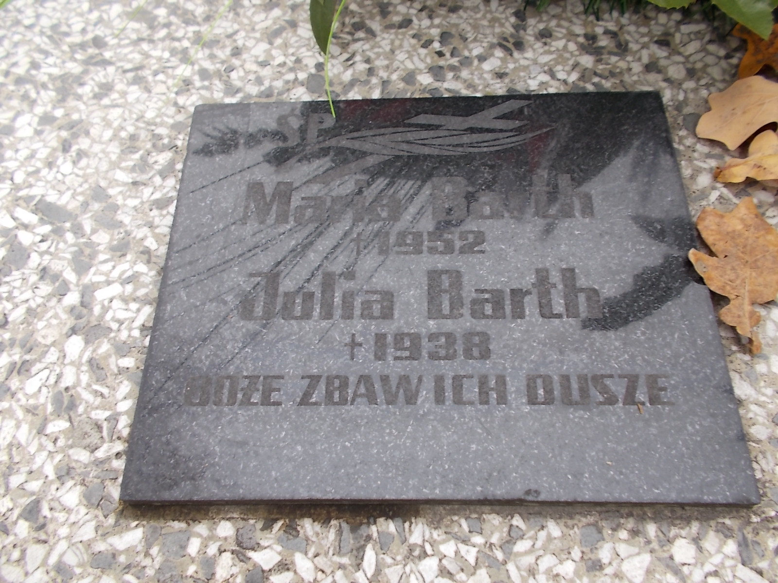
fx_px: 584
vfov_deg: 53.1
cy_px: 292
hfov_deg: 67.3
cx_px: 389
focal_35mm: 26
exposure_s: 1/40
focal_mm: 4.6
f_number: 3.2
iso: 80
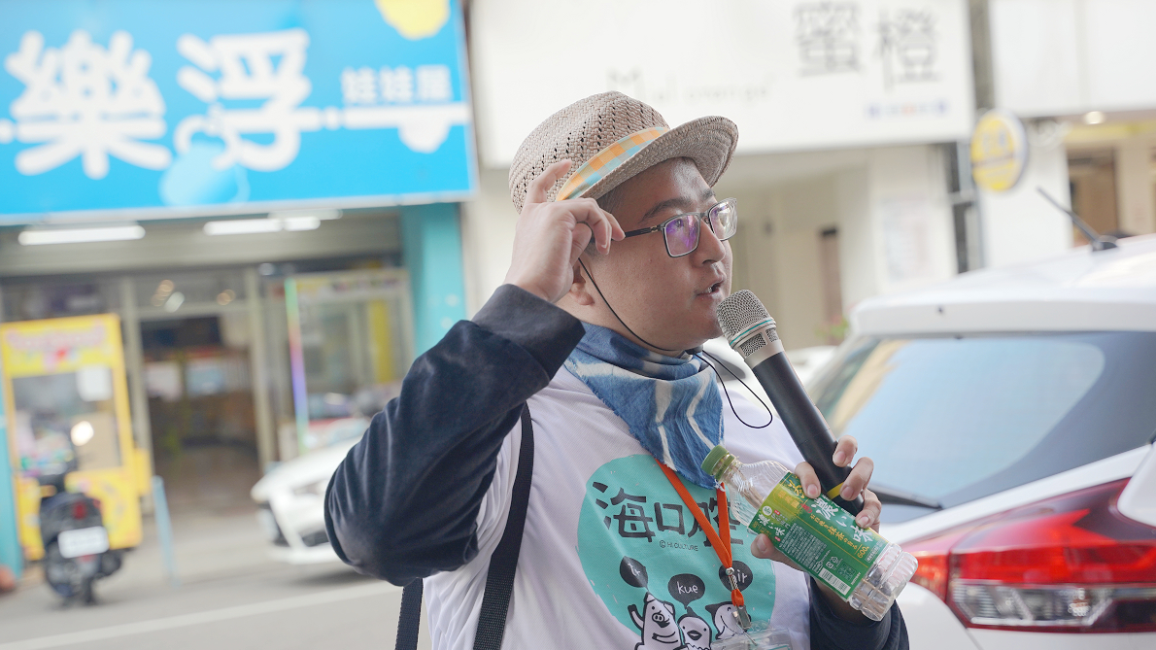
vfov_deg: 21.4
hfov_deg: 37.2
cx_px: 579
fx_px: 1716
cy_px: 385
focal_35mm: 56
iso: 320
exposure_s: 1/160
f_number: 4
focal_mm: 53
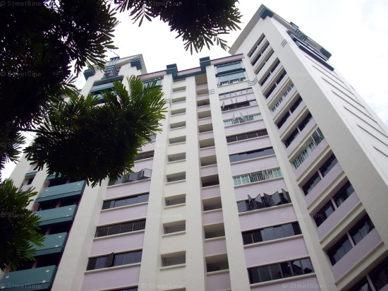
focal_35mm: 37
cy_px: 146
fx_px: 415
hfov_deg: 50.2
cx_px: 194
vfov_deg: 38.6
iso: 80
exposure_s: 1/400
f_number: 5.6
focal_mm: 6.2
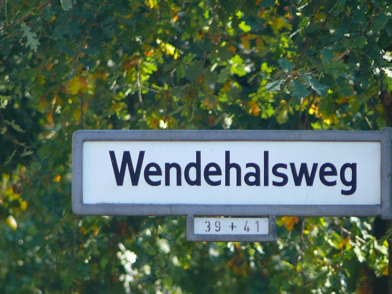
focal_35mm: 598
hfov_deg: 3.3
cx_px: 196
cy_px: 147
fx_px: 6770
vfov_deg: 2.5
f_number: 3.7
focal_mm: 88.8
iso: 100
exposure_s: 1/100
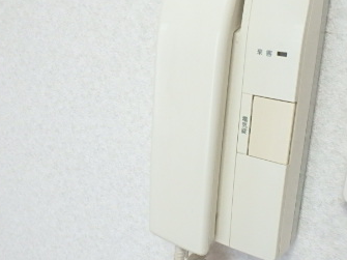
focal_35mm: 44
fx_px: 441
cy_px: 137
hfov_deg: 42.9
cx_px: 183
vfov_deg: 32.8
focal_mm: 4
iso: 640
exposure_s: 1/30
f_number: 3.8
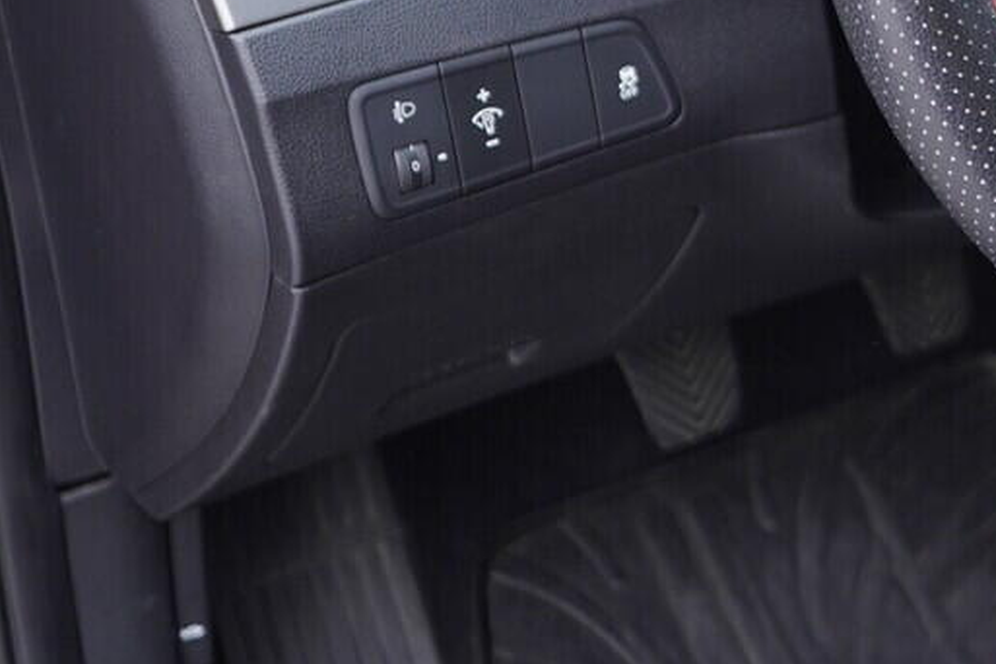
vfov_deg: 13.1
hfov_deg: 18.6
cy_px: -171
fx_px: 2794
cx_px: 1334
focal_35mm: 101
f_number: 2.8
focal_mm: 24
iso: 200
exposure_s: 1/40
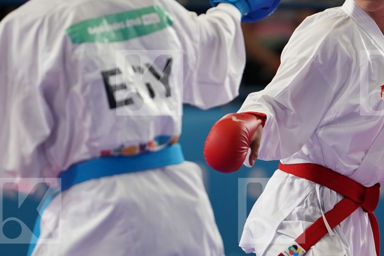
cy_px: 83
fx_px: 5396
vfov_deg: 2.7
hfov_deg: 4.1
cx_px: 272
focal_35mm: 506
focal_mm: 200
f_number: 2.8
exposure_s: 1/1000
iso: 1250
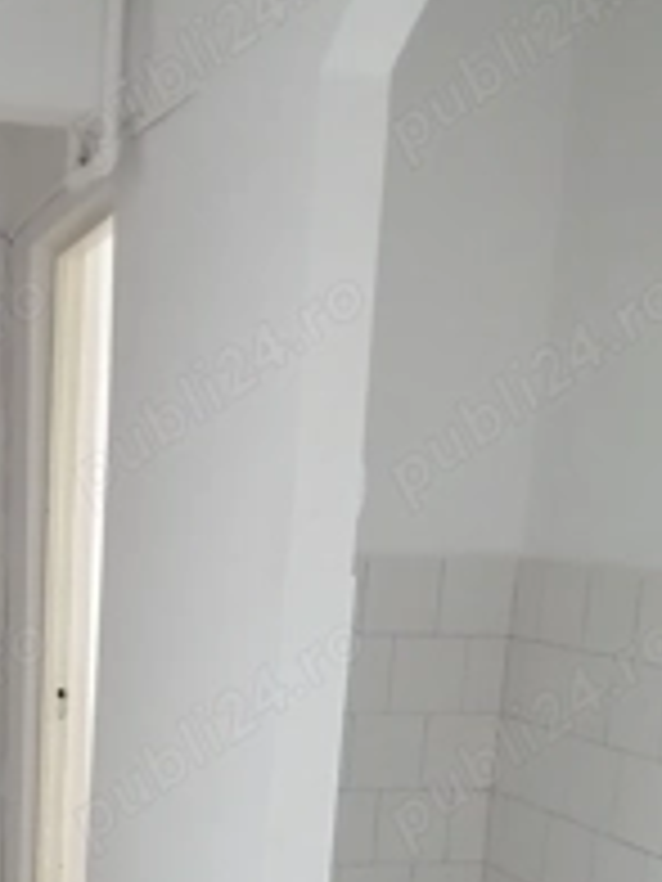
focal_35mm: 53
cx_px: 59
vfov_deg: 34.1
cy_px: 806
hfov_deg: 26.5
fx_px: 1351
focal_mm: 3.6
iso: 320
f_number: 1.8
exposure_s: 1/33.3
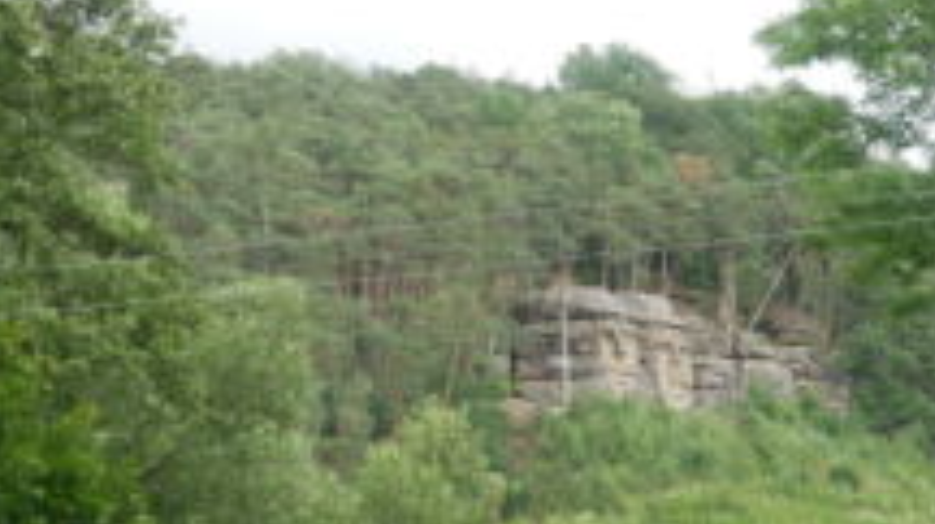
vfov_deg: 5.9
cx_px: 745
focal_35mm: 205
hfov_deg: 10.5
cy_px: 232
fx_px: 5077
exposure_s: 1/125
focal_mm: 58
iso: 200
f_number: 5.3
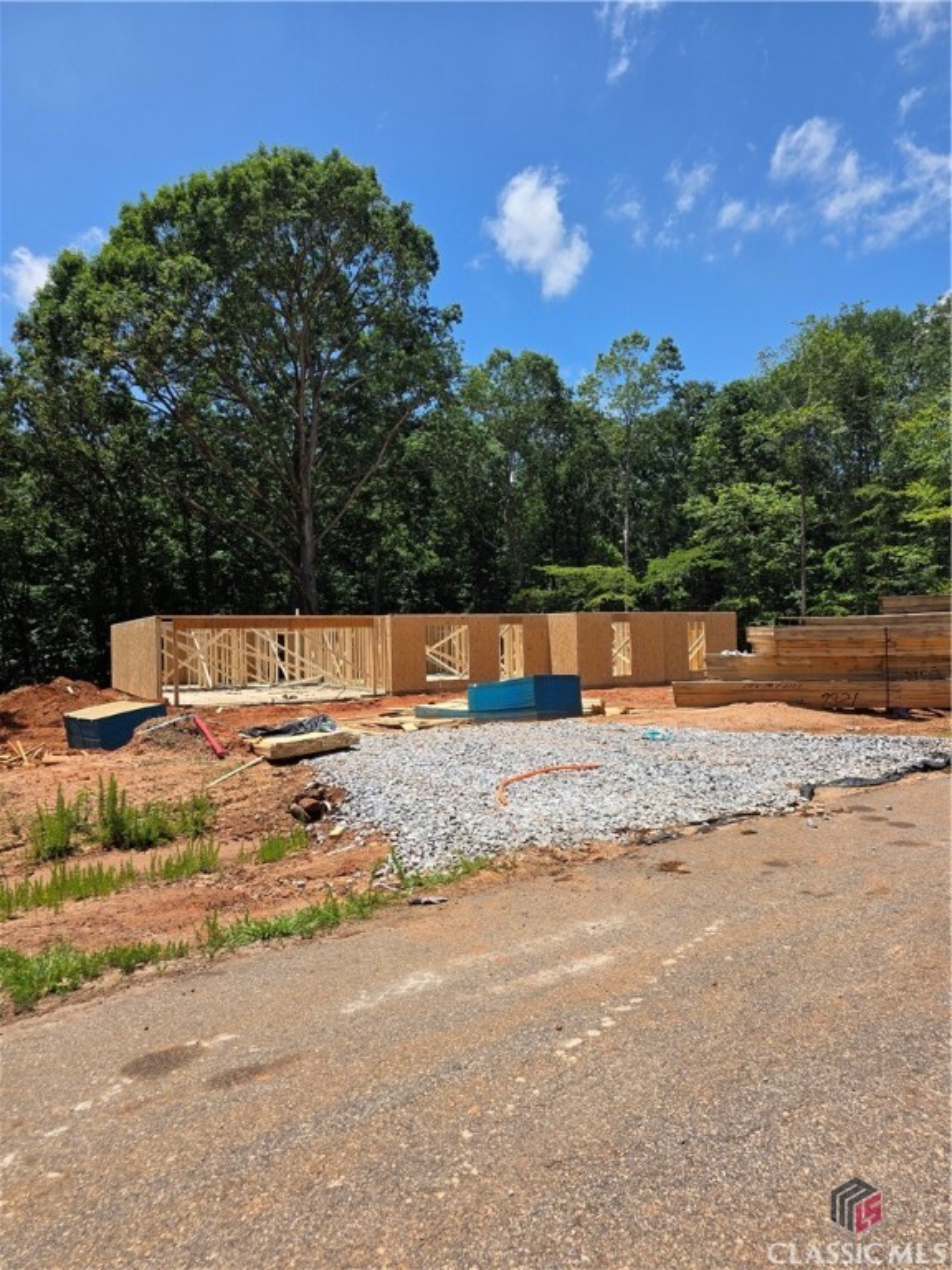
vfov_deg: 73.9
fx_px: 843
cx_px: 476
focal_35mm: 23
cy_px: 635
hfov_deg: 58.9
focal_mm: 6.3
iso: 80
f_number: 1.7
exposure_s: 1/5608
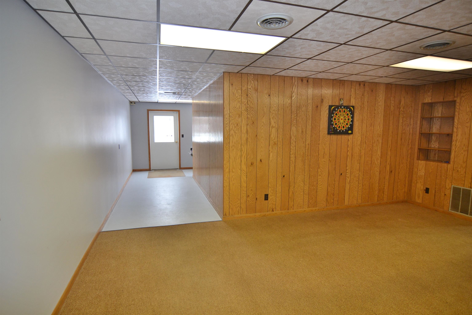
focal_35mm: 18
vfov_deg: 67.4
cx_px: 236
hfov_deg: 90.0
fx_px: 236
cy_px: 158
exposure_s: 1/60
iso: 400
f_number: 4
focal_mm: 12
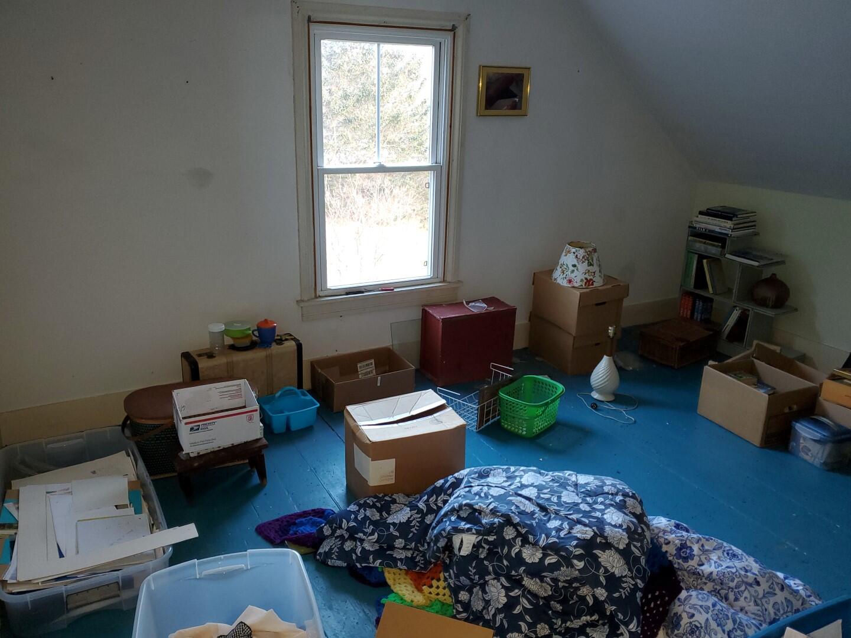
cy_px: 319
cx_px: 426
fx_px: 639
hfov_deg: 67.3
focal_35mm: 26
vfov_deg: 53.1
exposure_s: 1/30
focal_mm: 4.3
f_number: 1.5
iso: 100
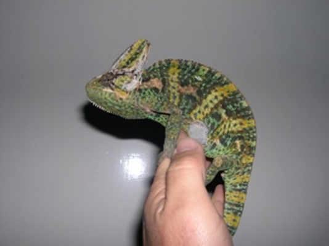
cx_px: 164
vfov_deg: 37.7
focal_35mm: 38
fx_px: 361
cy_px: 123
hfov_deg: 49.0
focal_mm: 8
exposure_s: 1/60
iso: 100
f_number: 7.6
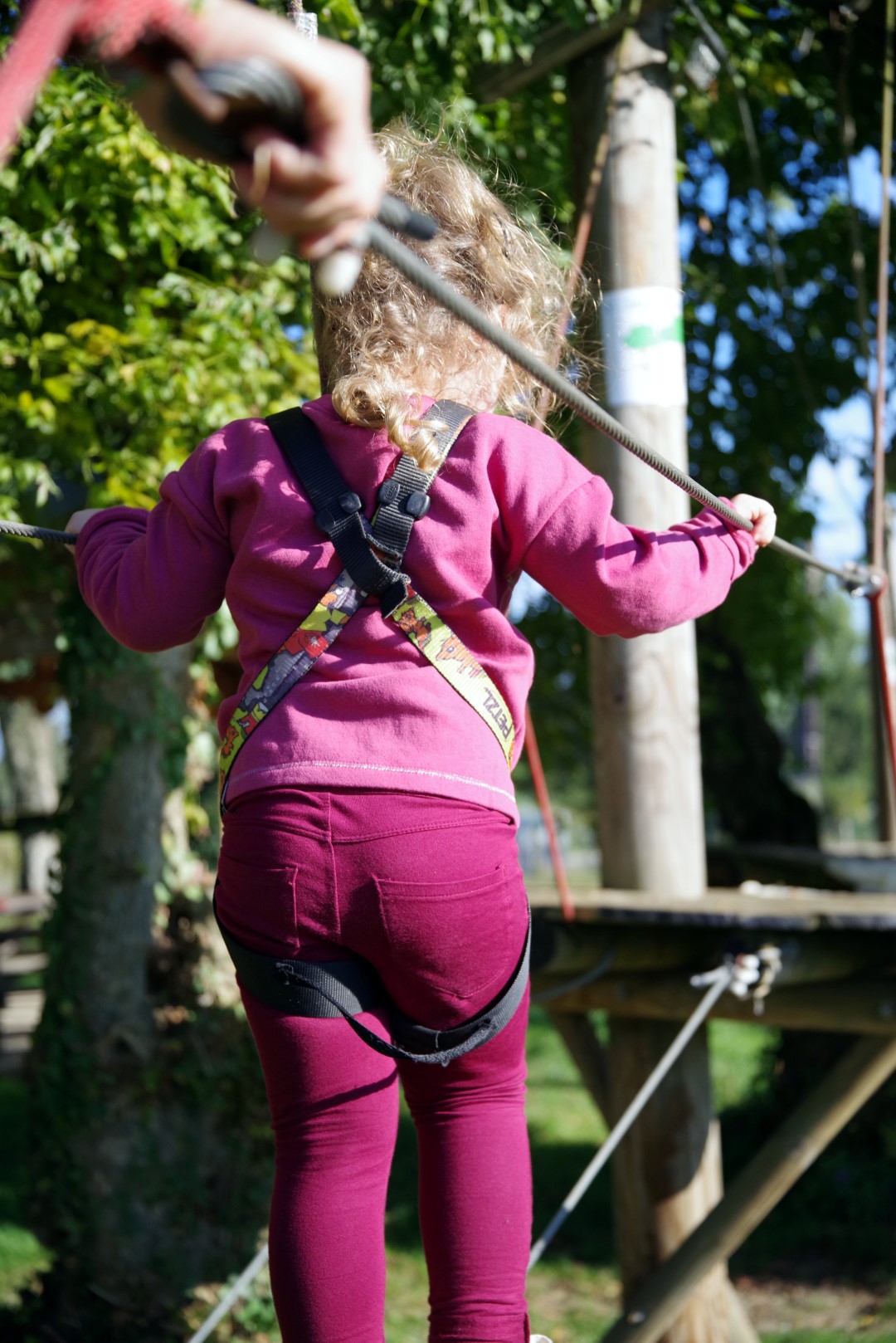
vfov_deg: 31.9
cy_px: 672
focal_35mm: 63
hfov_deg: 21.6
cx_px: 448
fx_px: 2350
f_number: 4.5
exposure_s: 1/320
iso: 640
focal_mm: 63
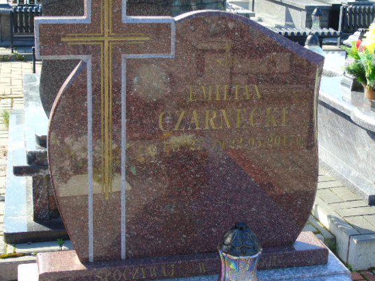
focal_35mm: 63
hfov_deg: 30.7
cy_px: 131
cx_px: 193
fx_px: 682
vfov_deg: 23.3
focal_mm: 9.6
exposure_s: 1/160
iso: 80
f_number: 4.3
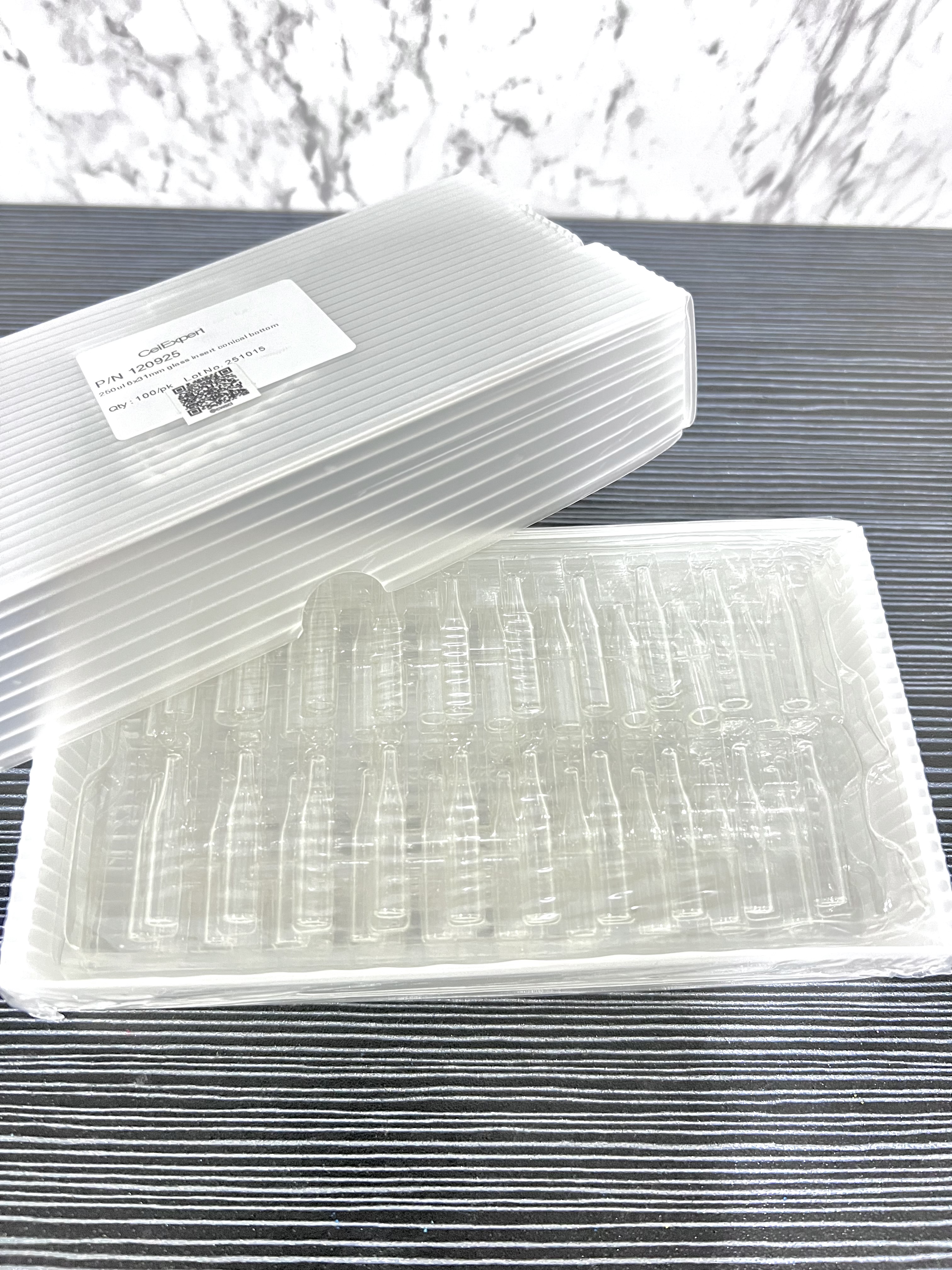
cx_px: 476
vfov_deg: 67.3
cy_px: 635
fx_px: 953
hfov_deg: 53.1
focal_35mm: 26
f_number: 1.5
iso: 400
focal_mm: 5.7
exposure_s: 1/50
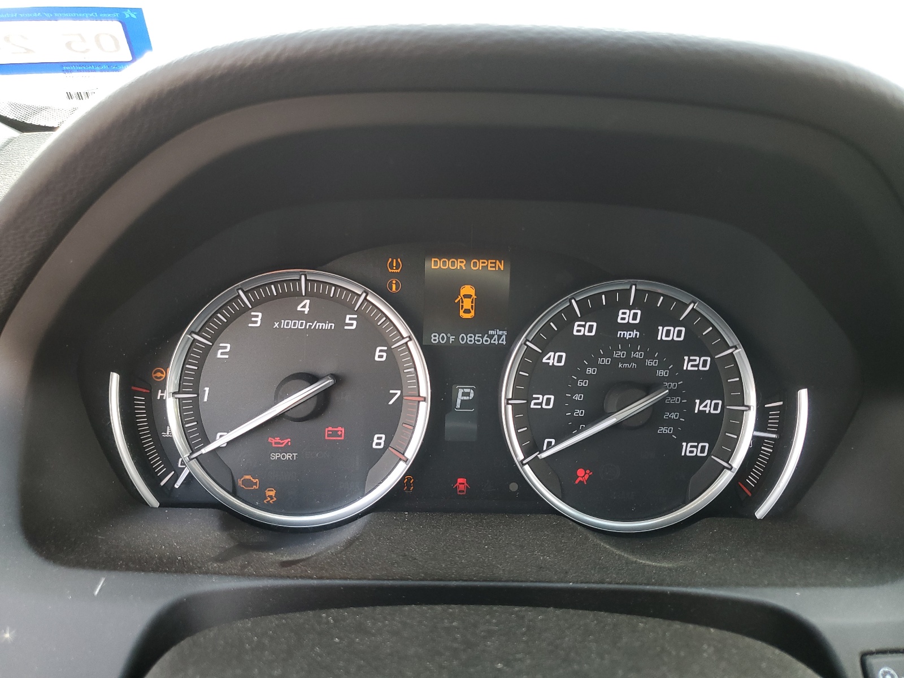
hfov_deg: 67.3
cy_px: 339
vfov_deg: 53.1
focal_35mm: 26
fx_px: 679
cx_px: 452
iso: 70
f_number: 1.5
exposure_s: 1/120
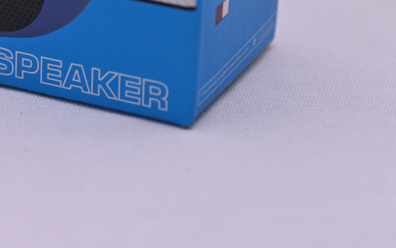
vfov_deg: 6.3
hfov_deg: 9.8
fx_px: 2212
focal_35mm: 205
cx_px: -252
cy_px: -176
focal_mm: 56
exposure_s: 1/125
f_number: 3.2
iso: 125
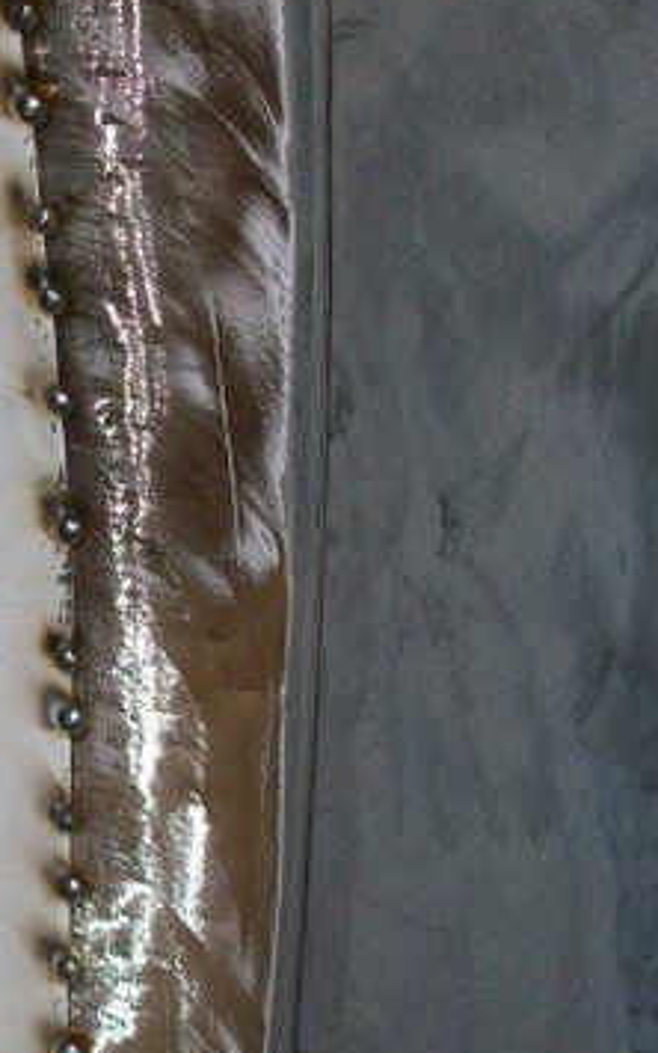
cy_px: 670
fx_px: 1864
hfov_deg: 19.6
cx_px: 47
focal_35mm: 65
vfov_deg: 31.4
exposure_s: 1/60
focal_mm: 5.7
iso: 160
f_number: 2.8
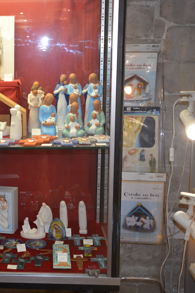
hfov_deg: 20.6
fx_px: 520
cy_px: 145
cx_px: 2
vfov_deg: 31.4
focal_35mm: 64
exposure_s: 1/60
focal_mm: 28
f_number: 4
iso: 560
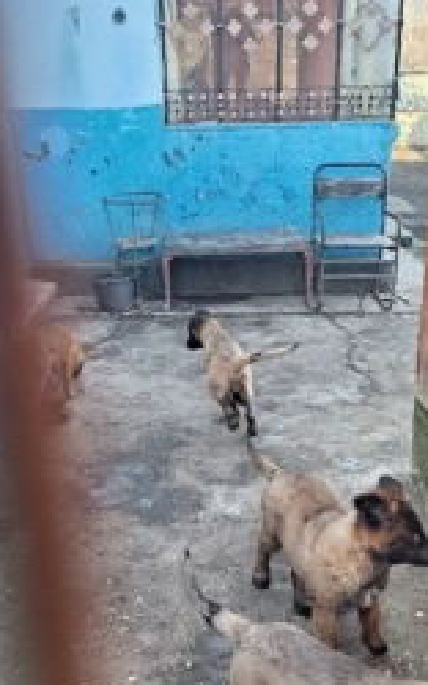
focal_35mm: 39
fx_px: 729
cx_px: 211
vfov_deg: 50.1
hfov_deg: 32.7
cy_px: 414
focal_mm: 5.54
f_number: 1.8
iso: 40
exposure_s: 1/118
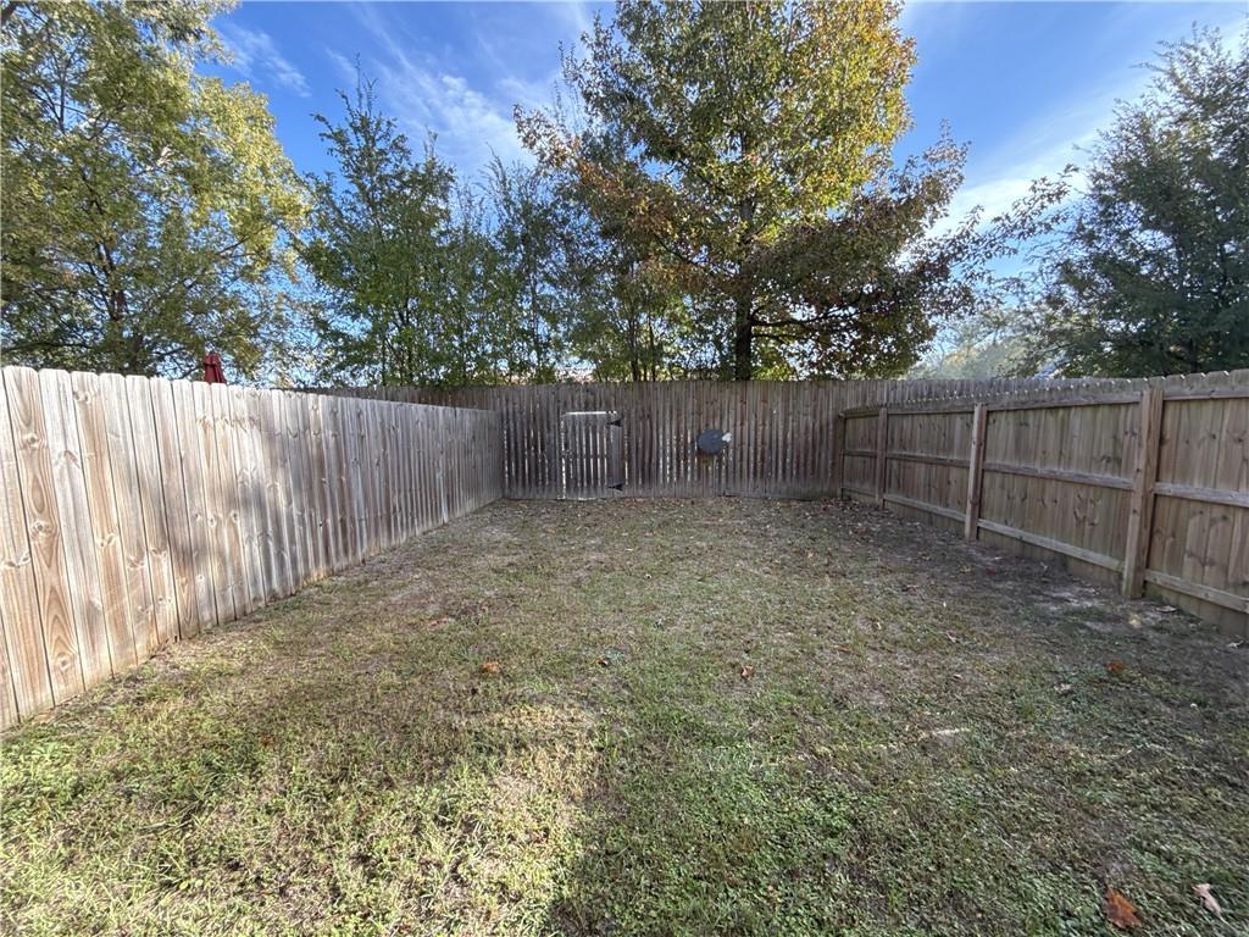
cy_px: 468
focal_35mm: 14
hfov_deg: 102.1
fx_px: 505
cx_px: 624
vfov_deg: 85.7
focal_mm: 2.22
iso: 64
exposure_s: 1/220
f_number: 2.2
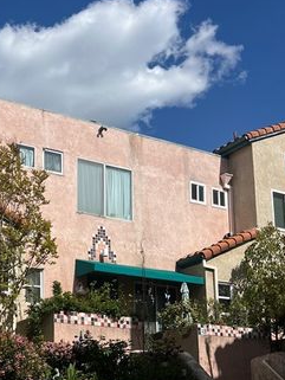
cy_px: 314
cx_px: 18
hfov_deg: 26.0
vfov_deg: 34.2
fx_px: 592
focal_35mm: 54
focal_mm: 5.7
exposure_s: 1/7463
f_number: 1.5
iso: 50
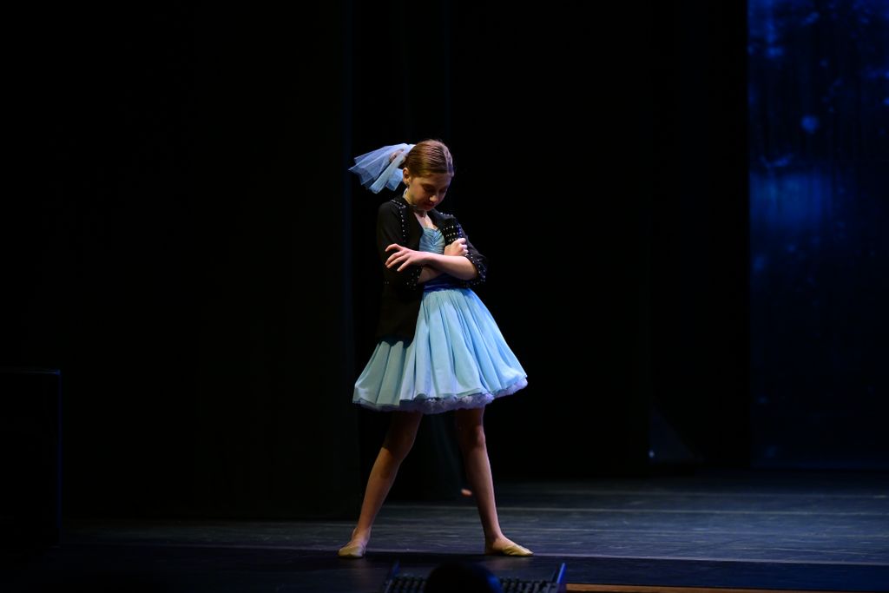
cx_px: 444
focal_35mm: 135
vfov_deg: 10.2
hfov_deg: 15.2
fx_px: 3334
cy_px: 296
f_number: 2.8
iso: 3200
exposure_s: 1/800
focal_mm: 135
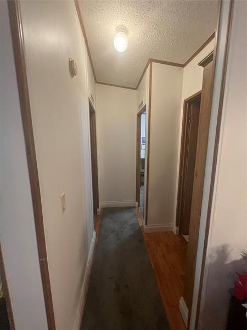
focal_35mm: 13
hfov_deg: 89.9
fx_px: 124
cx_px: 124
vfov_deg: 106.2
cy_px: 165
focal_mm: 1.57
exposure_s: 1/60
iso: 500
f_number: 1.8
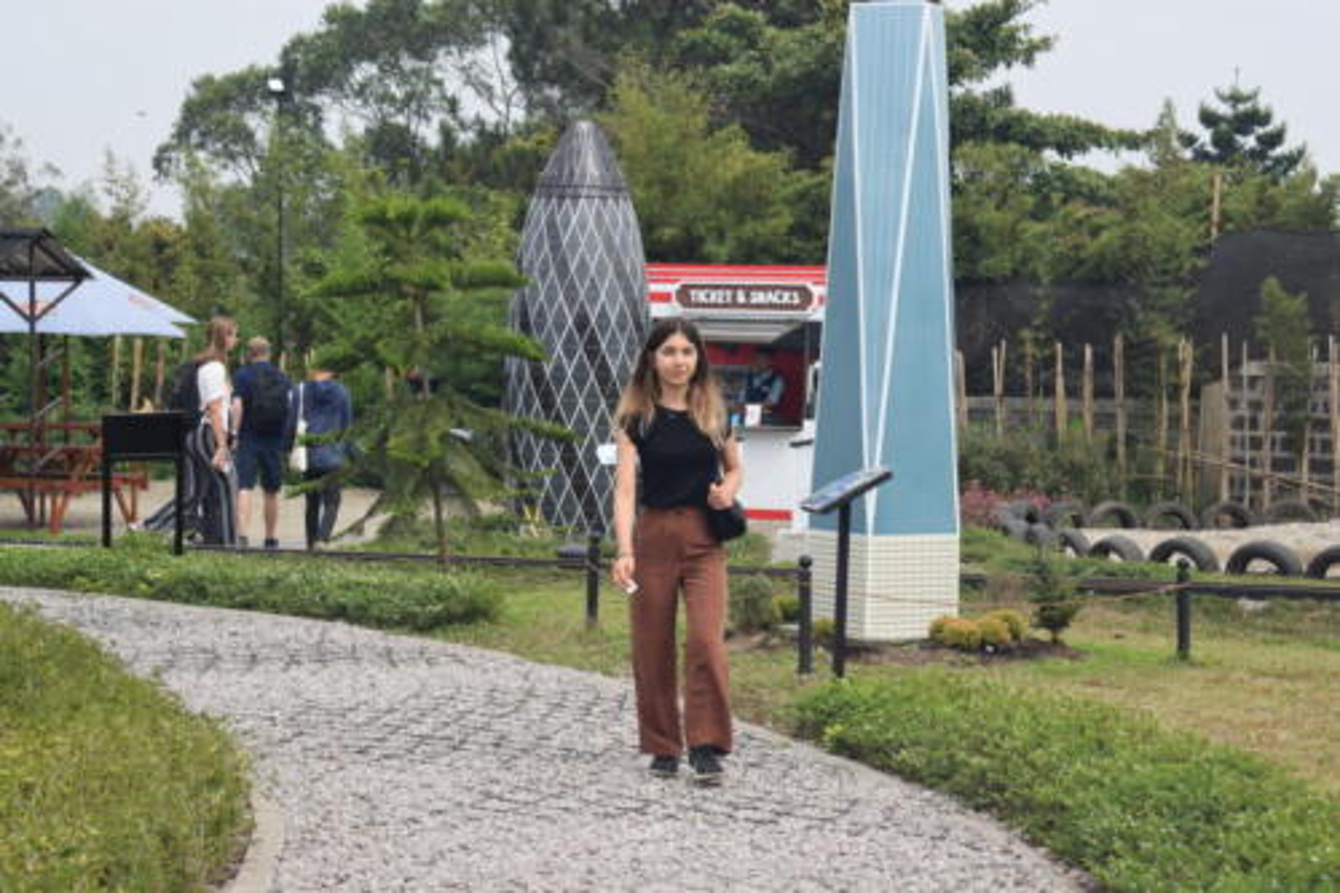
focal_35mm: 82
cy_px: 446
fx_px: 3070
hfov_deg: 24.6
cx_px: 670
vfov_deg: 16.5
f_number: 9
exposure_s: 1/320
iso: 200
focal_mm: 55
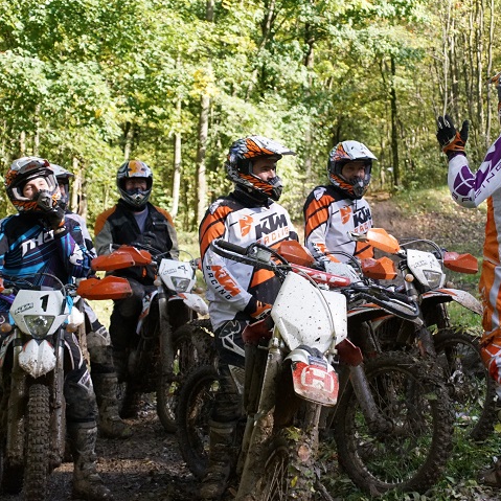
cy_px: 251
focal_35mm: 106
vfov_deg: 16.5
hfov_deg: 16.5
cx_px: 277
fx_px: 1730
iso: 2500
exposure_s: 1/2000
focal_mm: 55
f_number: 5
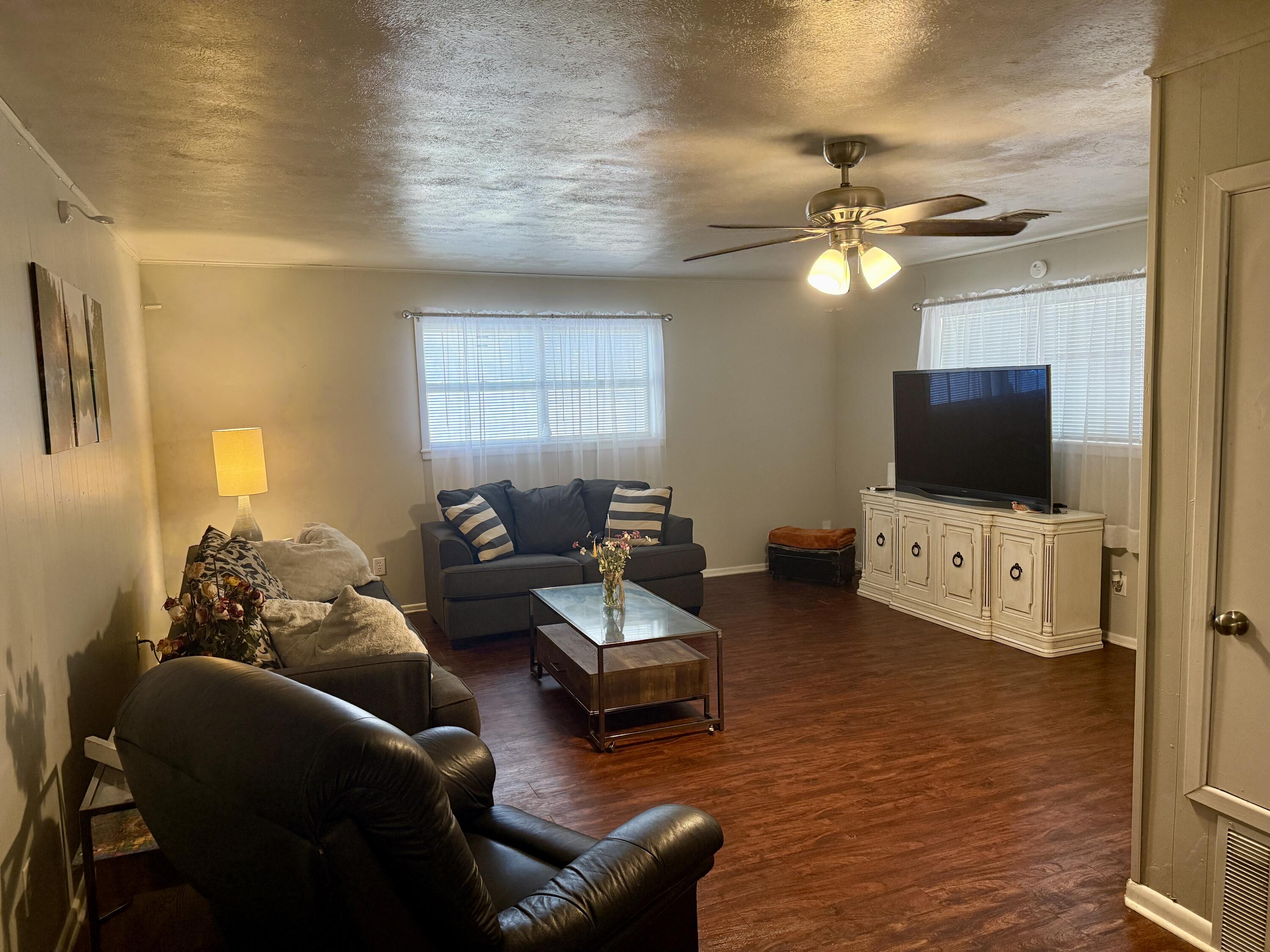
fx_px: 881
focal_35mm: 24
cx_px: 635
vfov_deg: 56.8
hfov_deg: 71.6
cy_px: 476
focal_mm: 6.76
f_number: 1.78
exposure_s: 1/60
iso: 250
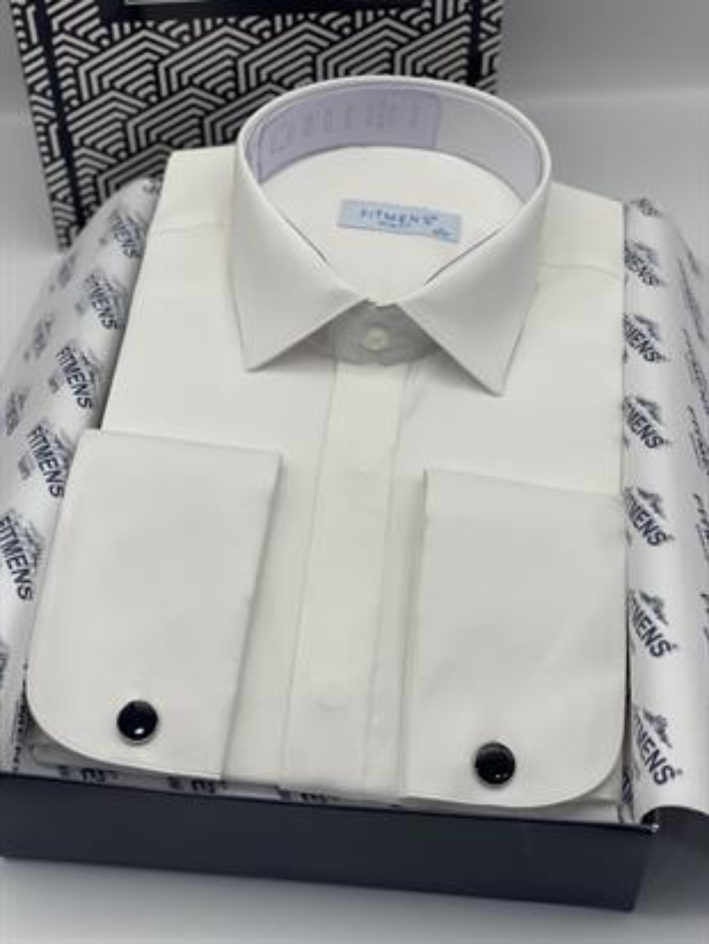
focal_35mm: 52
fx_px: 1419
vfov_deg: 36.8
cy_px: 472
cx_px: 354
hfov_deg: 28.0
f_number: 2
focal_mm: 6
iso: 32
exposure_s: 1/494
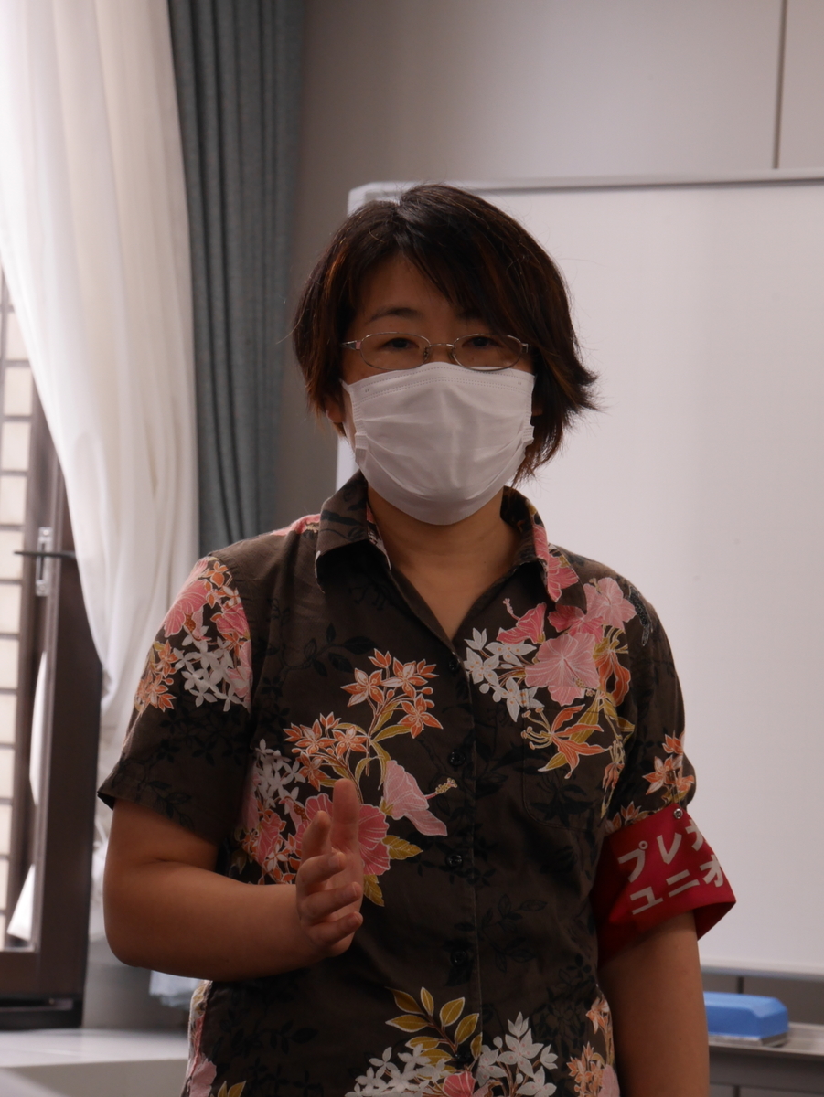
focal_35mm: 176
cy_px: 548
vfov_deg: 11.2
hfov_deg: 8.4
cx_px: 412
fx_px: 5582
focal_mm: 88
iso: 800
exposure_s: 1/50
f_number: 11
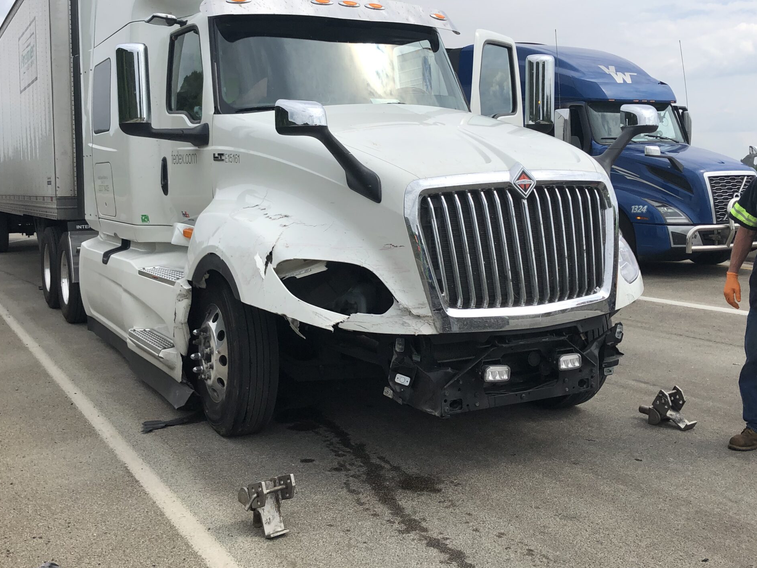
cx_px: 350
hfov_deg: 48.9
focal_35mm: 38
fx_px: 831
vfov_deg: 37.6
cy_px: 229
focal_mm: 3.99
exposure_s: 1/3040
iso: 20
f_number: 1.8
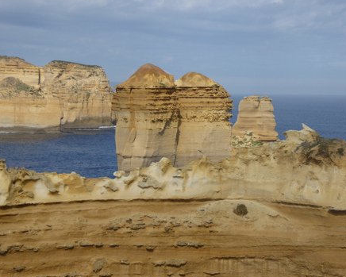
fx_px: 1168
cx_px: 171
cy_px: 138
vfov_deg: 13.5
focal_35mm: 114
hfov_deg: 16.9
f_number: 5.1
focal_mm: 19
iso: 100
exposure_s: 1/800
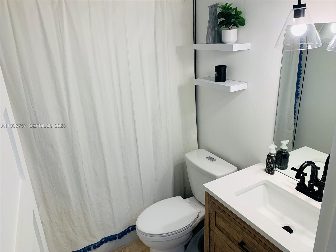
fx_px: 252
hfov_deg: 67.3
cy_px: 126
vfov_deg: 53.1
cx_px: 168
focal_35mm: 26
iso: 64
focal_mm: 4.25
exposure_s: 1/120
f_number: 1.8
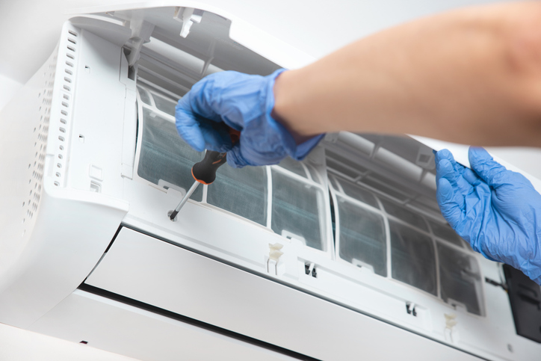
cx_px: 270
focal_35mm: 70
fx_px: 1052
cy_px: 180
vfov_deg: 19.5
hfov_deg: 28.8
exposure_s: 1/125
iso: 100
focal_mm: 70
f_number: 6.3
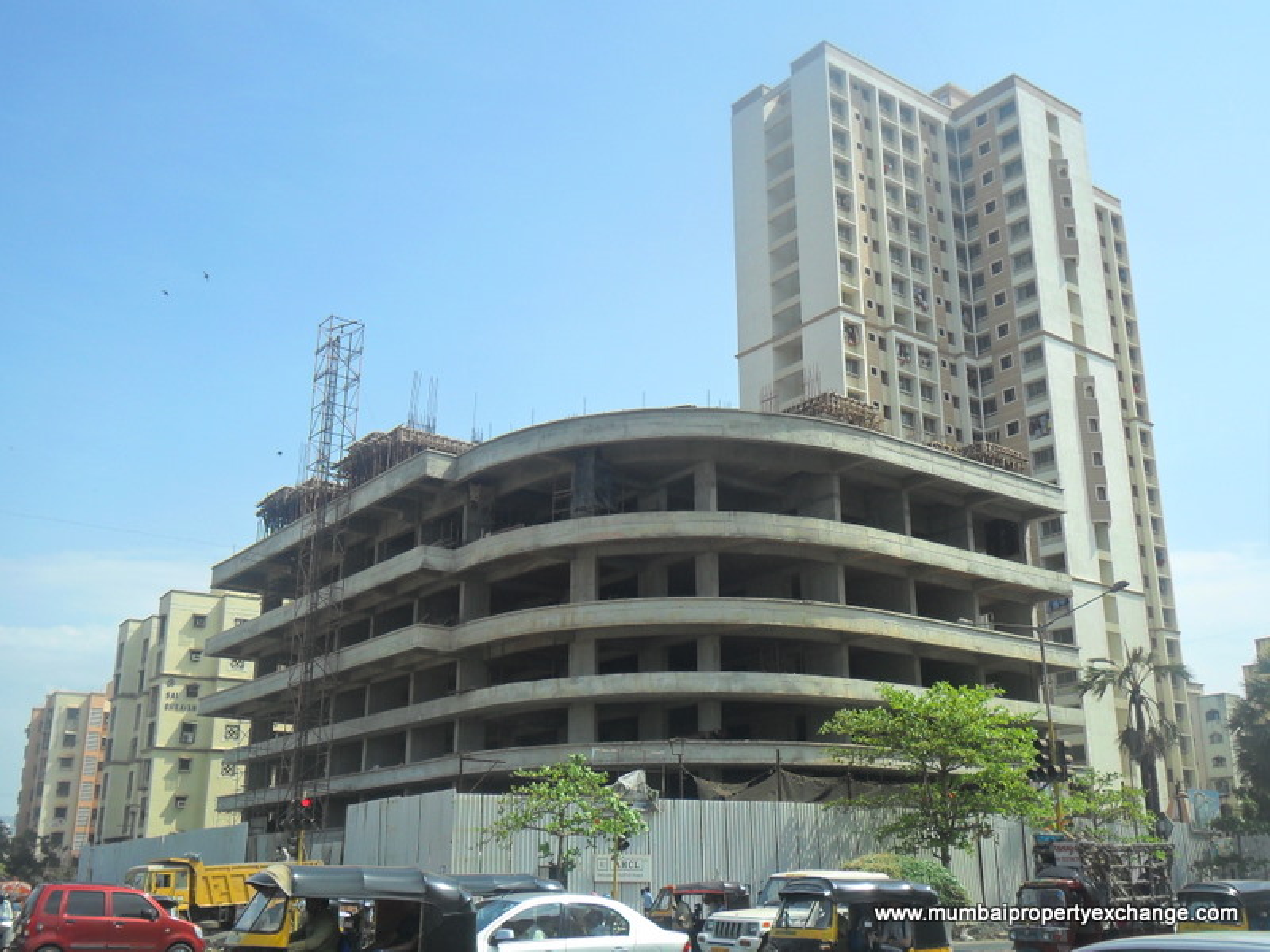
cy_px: 476
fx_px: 1357
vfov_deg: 38.7
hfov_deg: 50.1
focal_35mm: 37
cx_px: 635
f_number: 4
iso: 100
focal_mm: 6.6
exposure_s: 1/1000
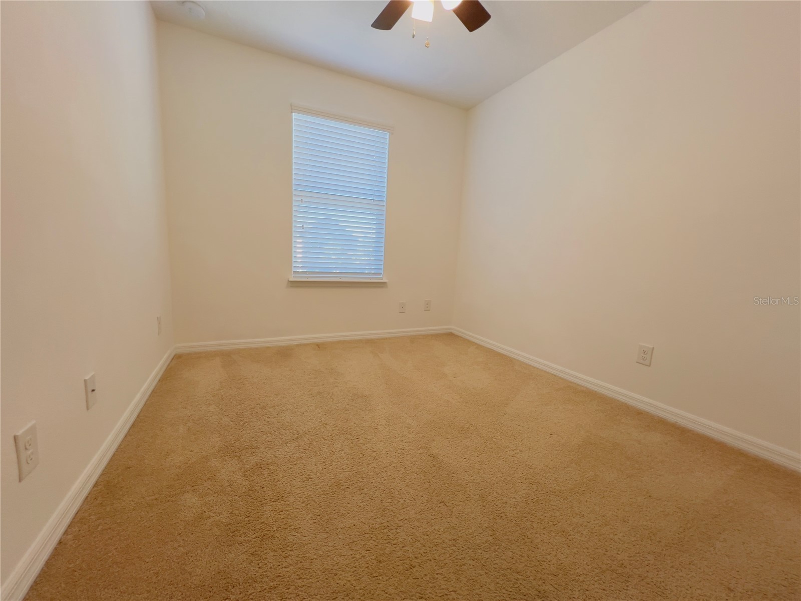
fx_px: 301
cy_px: 300
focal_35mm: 13
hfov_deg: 106.2
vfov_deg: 89.9
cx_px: 400
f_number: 1.8
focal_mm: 1.57
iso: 125
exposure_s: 1/120
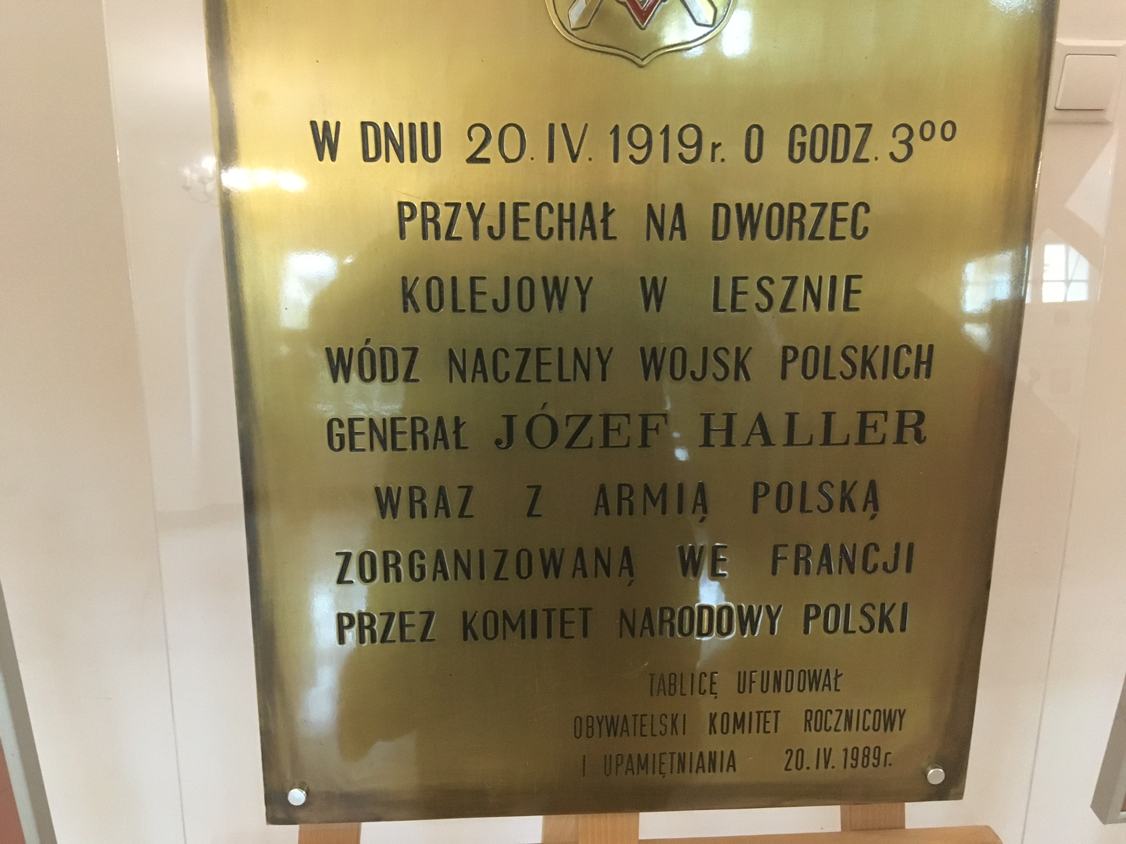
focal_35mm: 29
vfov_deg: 48.2
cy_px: 422
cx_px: 563
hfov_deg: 61.7
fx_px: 943
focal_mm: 4.15
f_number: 2.2
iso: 250
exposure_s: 1/17
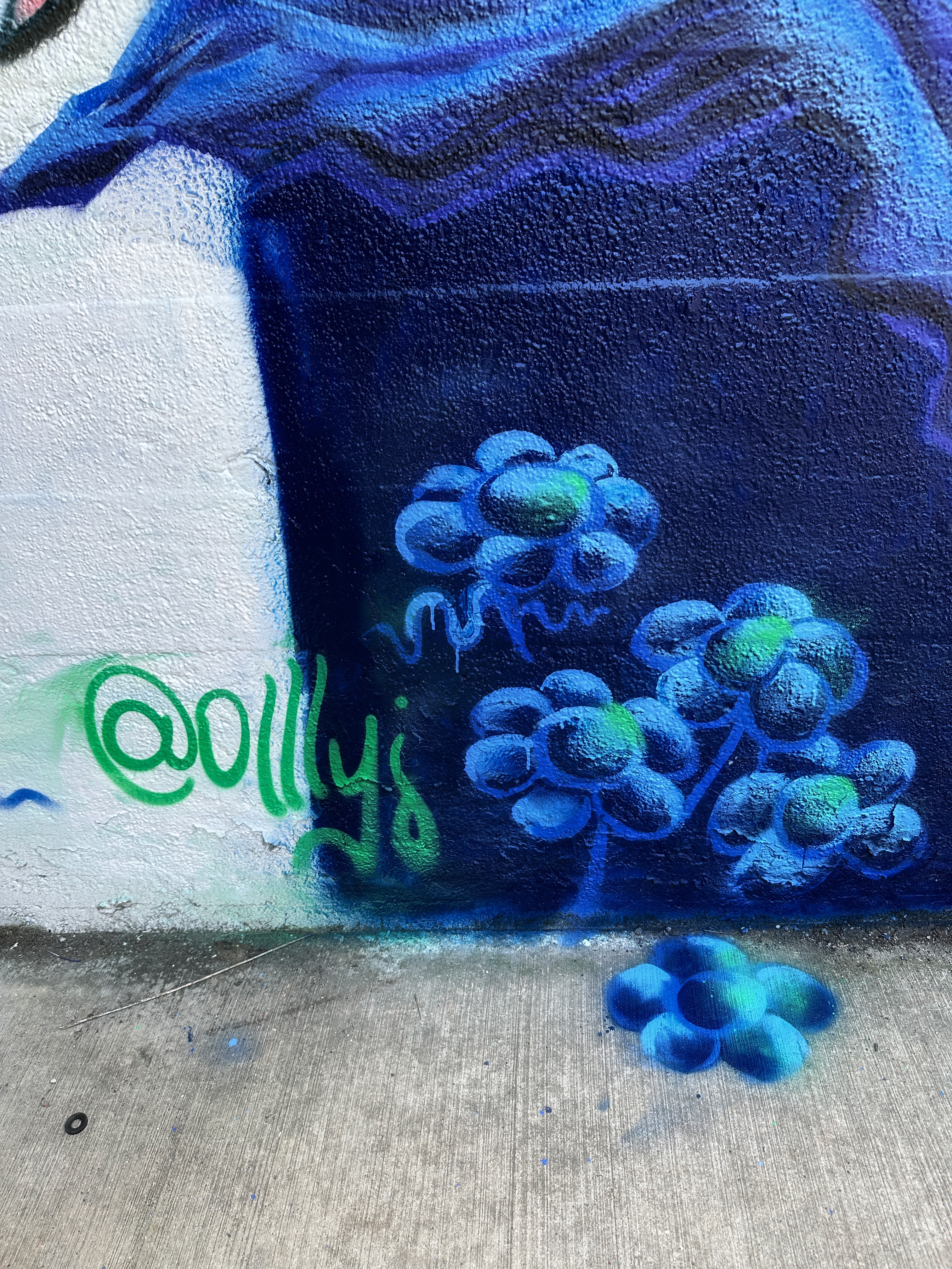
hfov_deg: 56.8
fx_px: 880
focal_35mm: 24
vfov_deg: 71.6
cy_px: 634
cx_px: 476
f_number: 1.78
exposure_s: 1/404
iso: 80
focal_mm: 6.86
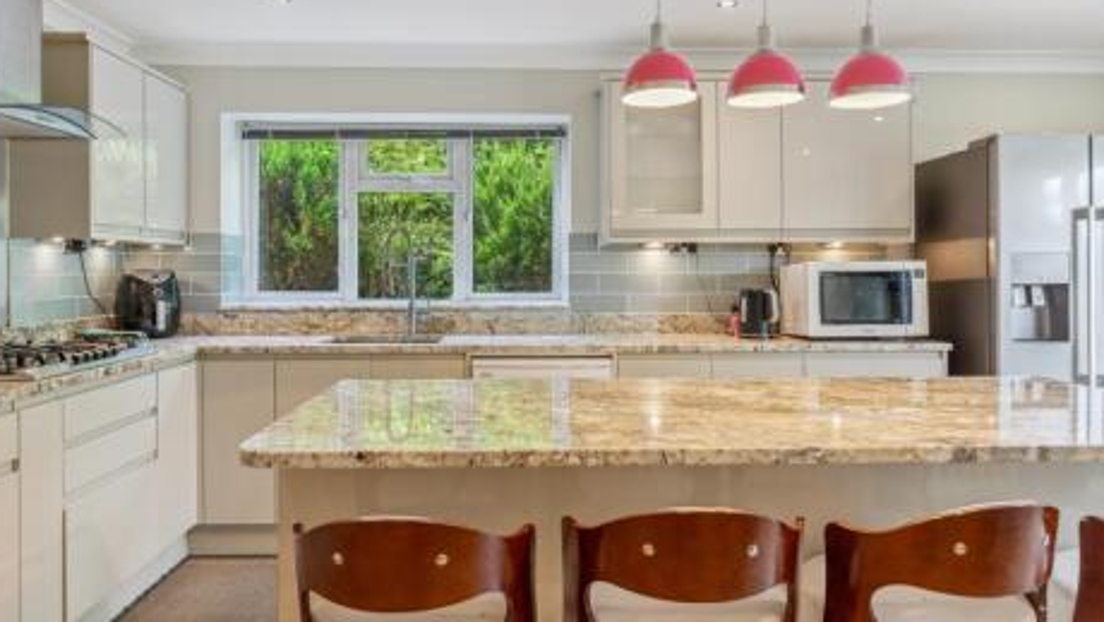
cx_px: 538
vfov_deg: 44.3
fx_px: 761
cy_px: 273
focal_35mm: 26
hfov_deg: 71.9
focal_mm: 24
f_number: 6.3
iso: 800
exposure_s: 1/50
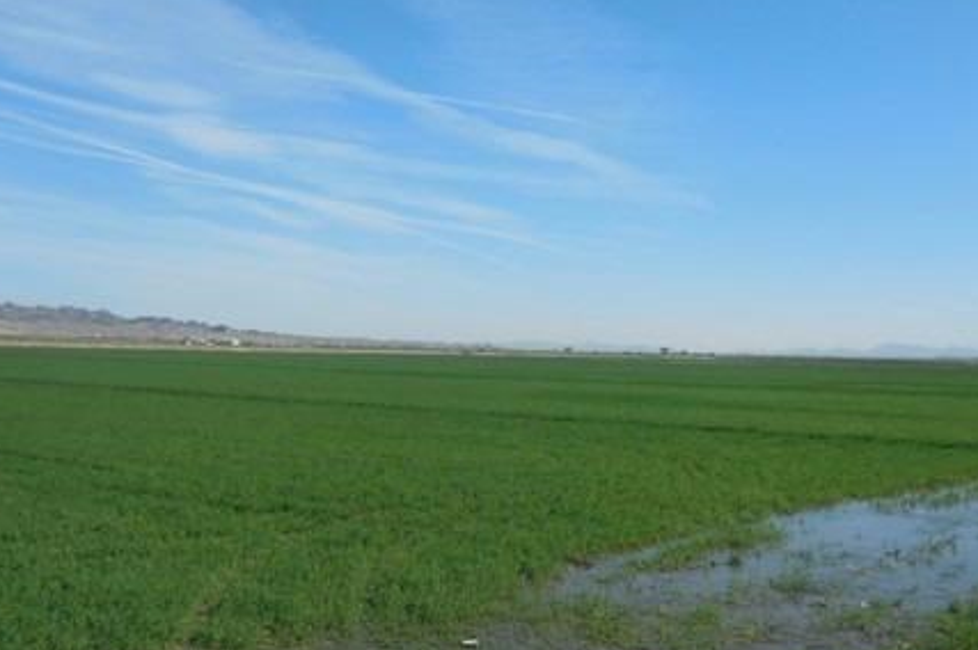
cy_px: 531
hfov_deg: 49.6
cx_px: 476
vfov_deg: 33.1
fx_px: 1059
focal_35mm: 39
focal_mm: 4.5
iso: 125
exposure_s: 1/500
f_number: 6.6
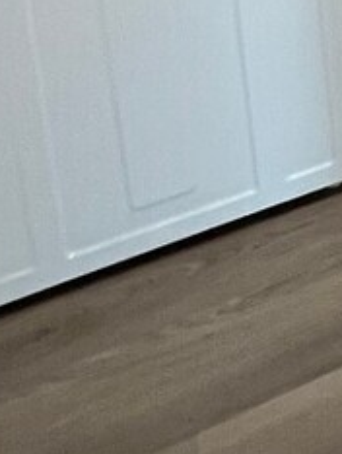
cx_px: 742
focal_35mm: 80
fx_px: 1052
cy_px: -378
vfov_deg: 18.6
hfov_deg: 14.4
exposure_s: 1/120
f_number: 1.8
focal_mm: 1.57
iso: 250
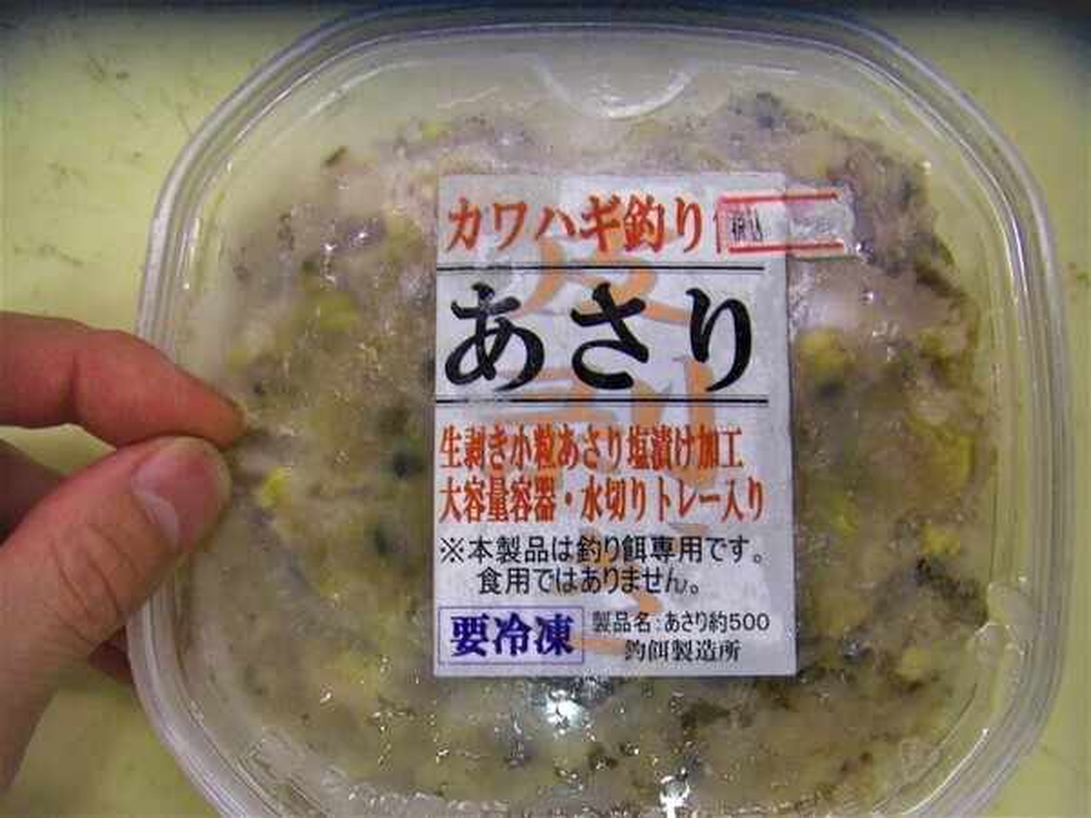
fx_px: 1198
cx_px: 546
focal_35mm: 38
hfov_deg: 49.0
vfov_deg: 37.7
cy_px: 409
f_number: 3.4
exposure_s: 1/60
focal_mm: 6.3
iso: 200
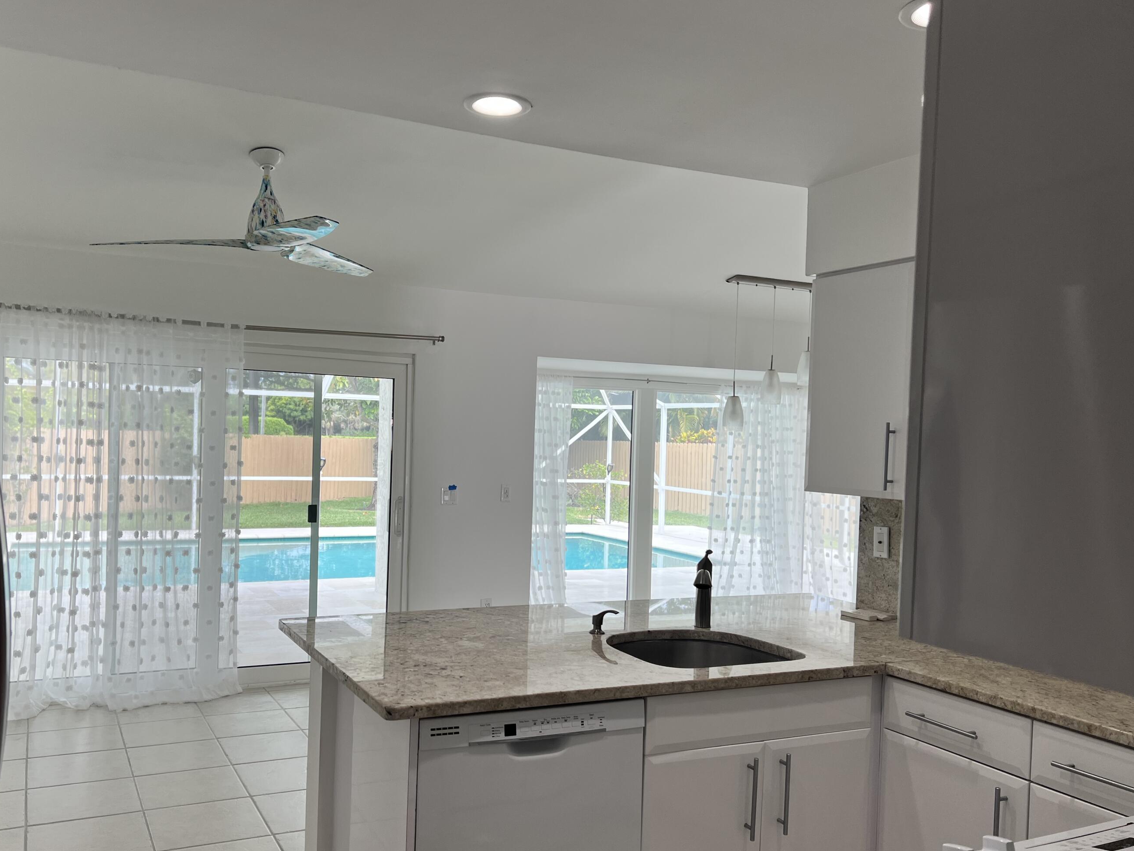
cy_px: 456
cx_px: 488
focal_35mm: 30
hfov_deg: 59.7
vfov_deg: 46.8
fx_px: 983
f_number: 1.5
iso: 40
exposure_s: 1/260
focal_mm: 5.7
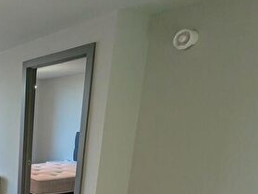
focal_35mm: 40
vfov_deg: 32.6
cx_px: -54
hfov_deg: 36.0
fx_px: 299
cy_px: 202
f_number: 2.2
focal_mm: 2.35
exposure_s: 1/65.5
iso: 56
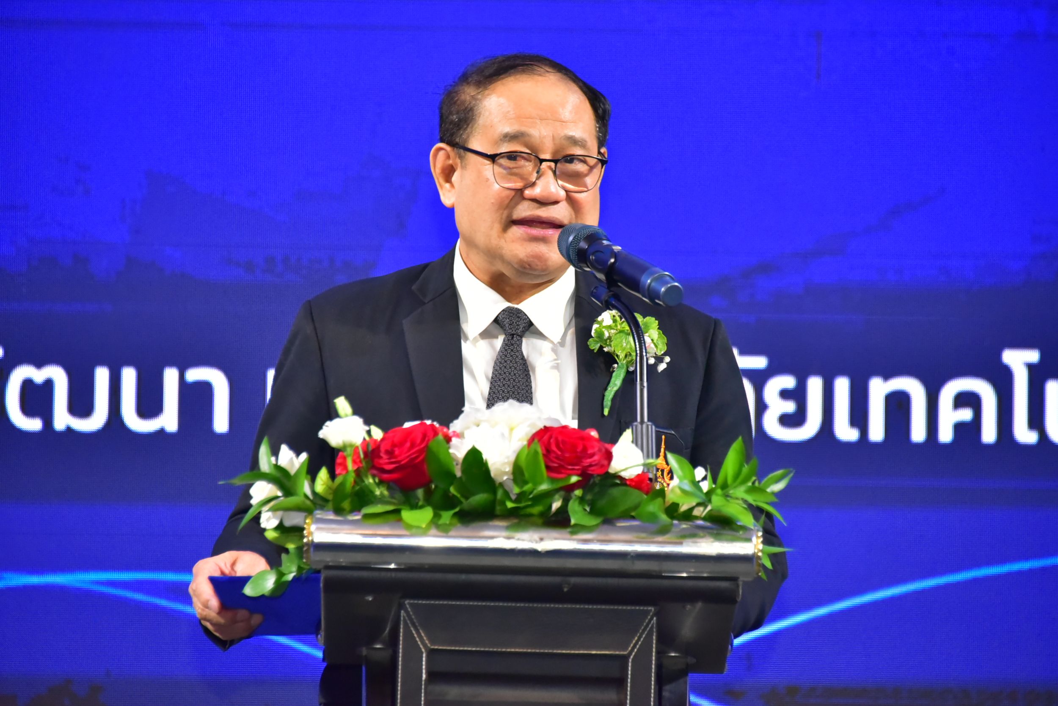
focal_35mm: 300
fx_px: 8820
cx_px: 529
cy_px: 353
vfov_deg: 4.6
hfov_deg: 6.9
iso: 6400
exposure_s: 1/200
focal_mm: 300
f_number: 6.3
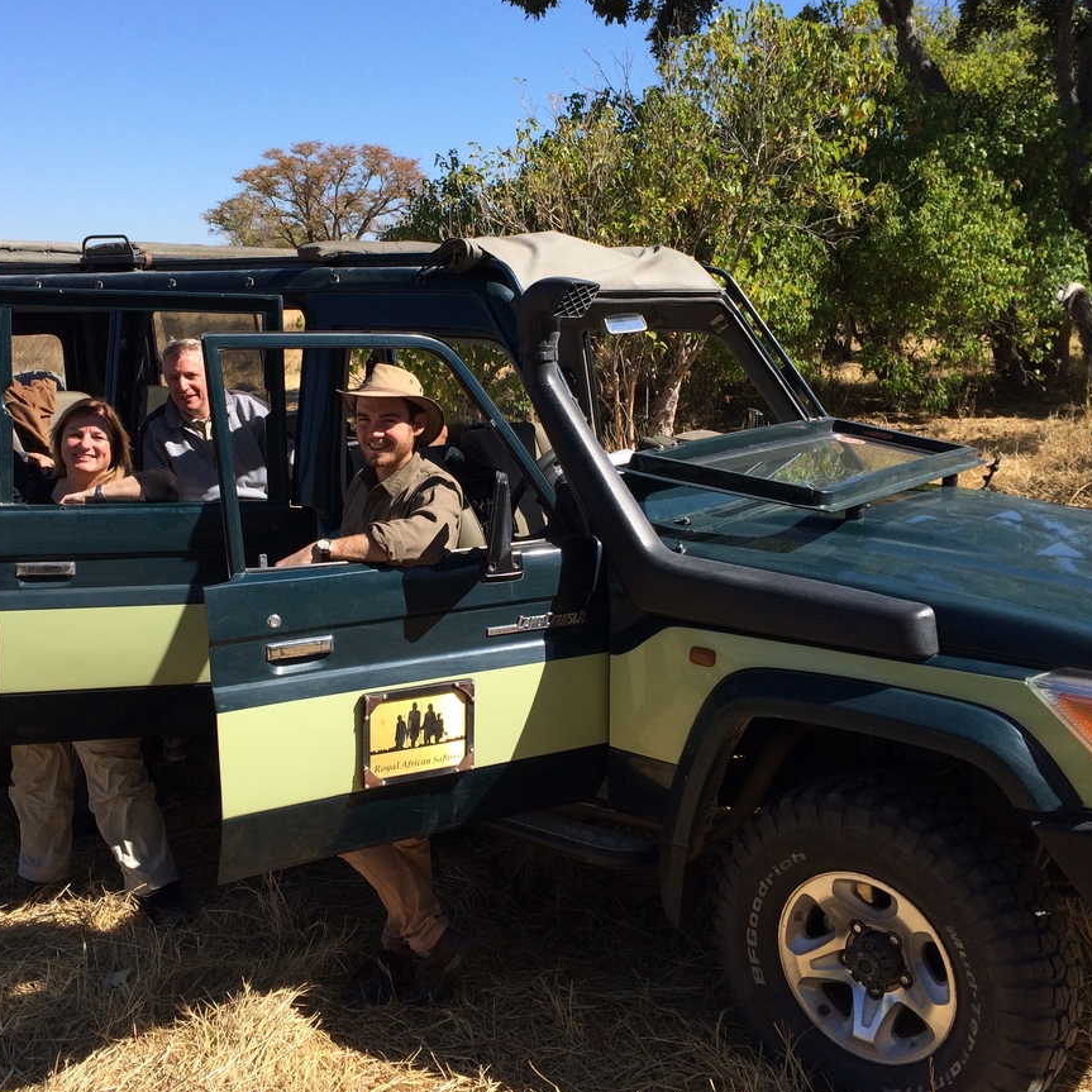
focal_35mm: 38
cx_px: 450
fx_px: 1356
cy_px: 512
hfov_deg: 43.7
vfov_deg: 43.8
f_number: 2.2
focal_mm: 4.15
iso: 32
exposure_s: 1/1520
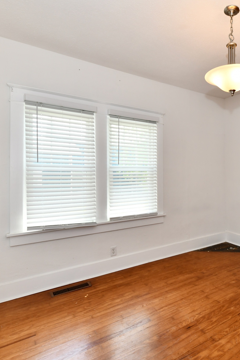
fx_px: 220
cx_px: 200
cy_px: 181
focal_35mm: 22
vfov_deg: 78.6
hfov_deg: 52.6
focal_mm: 14
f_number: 6.3
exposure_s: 1/100
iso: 640
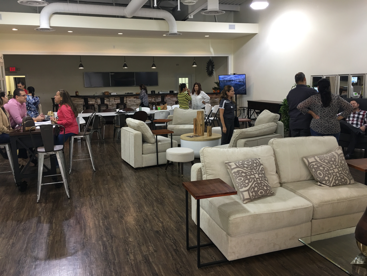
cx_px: 184
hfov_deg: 61.7
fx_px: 307
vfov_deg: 48.2
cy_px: 138
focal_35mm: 29
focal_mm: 4.15
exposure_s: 1/15
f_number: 2.2
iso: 25
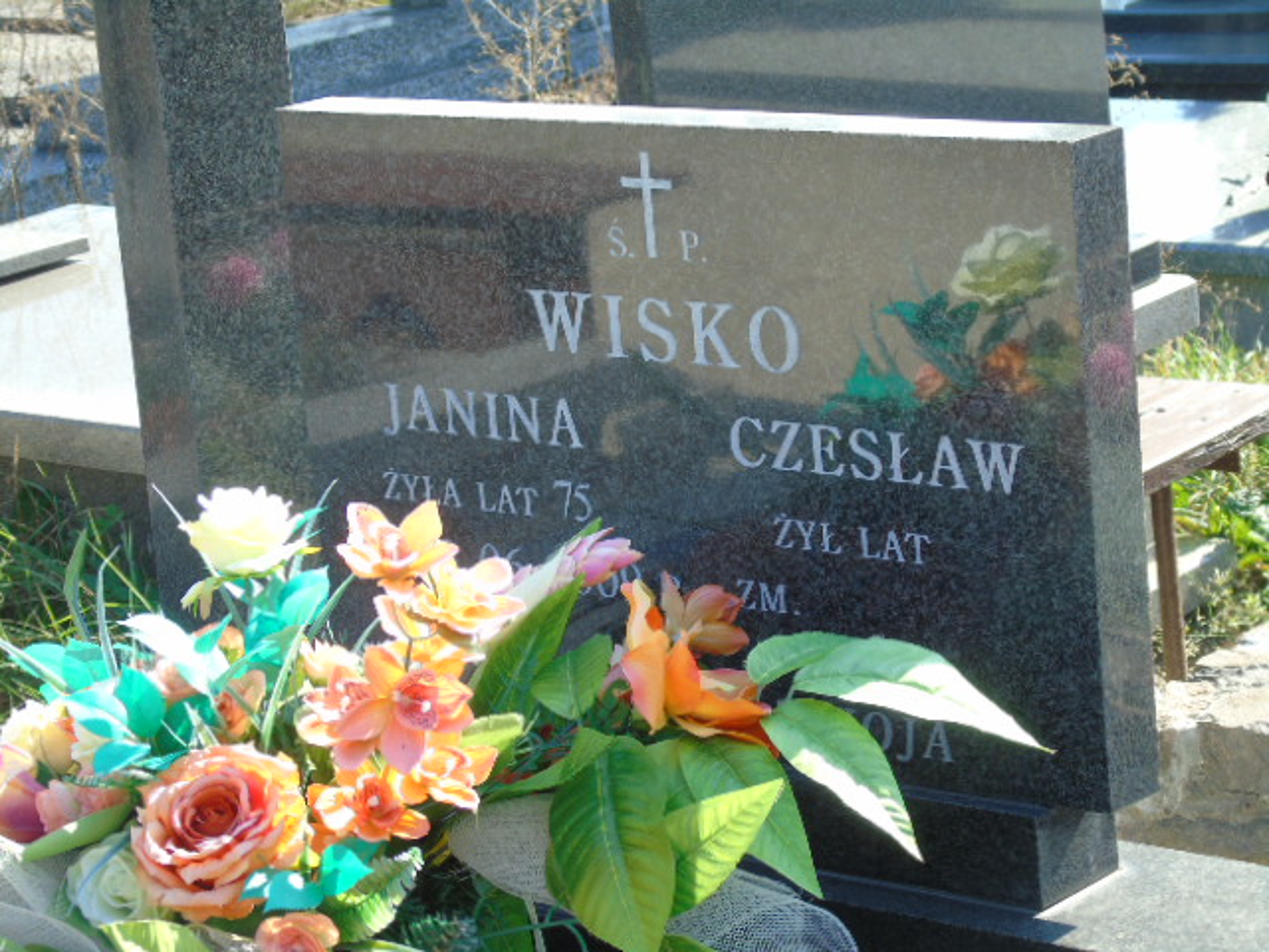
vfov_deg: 13.7
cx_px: 634
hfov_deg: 18.2
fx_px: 3959
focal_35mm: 108
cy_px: 476
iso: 80
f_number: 4.4
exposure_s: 1/100
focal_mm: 19
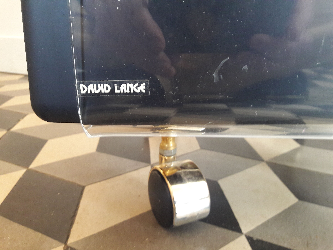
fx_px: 269
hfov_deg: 63.4
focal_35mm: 28
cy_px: 125
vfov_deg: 49.7
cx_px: 166
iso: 200
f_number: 1.9
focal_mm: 3.7
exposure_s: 1/17
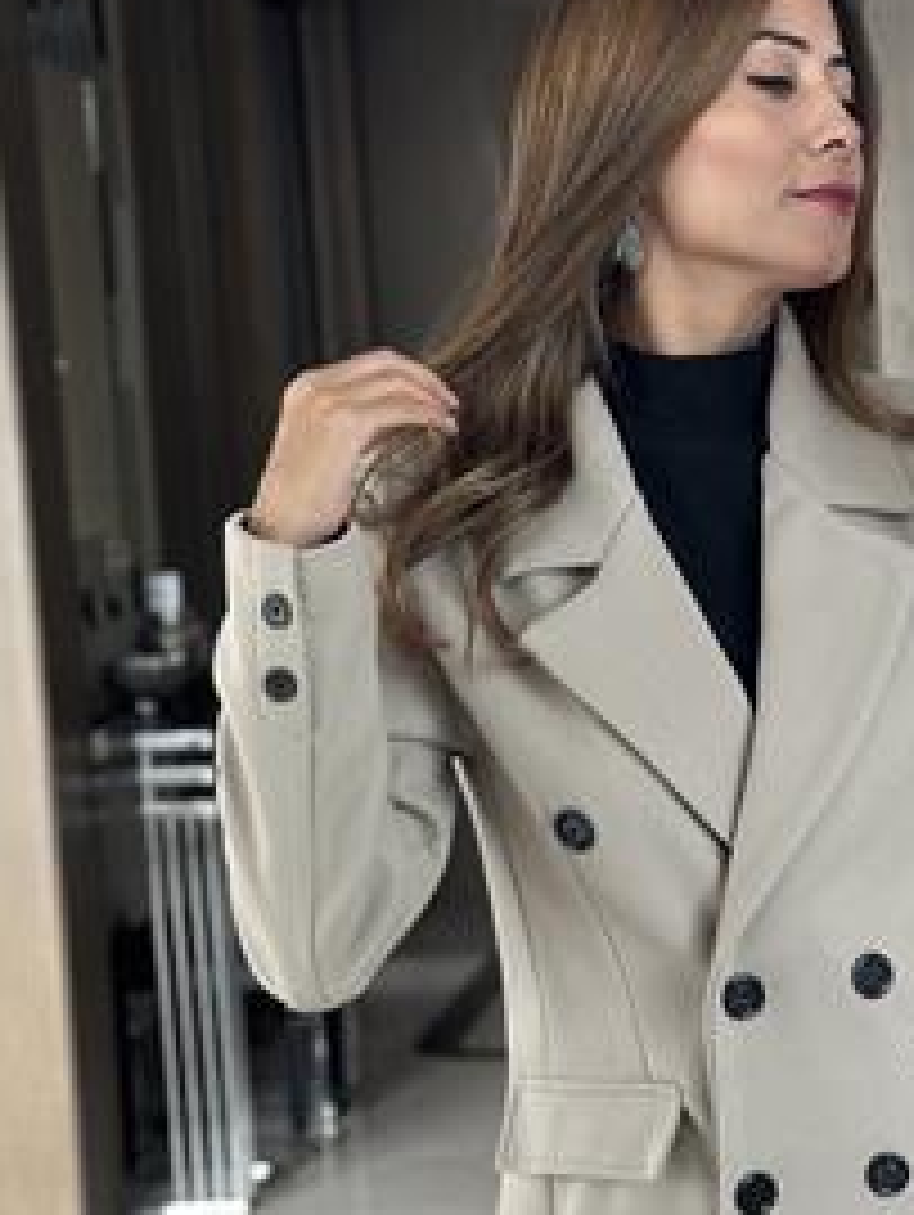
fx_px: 3163
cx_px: 774
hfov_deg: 16.3
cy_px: 850
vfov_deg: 21.6
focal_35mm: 90
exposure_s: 1/60
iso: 200
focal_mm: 6.86
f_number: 1.78
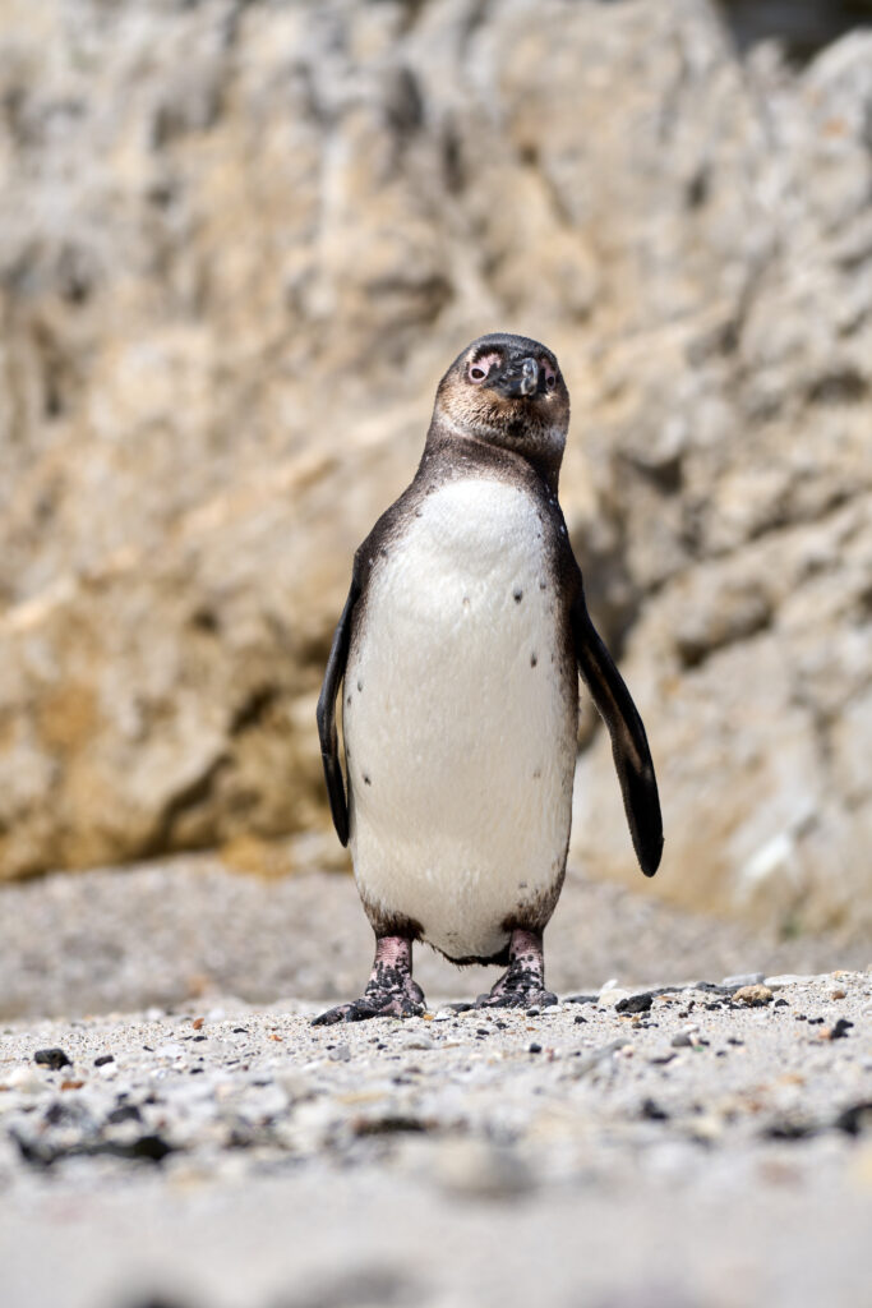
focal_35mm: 408
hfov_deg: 3.4
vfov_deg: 5.1
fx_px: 14801
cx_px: 436
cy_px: 654
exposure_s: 1/640
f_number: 5.6
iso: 100
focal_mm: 271.7
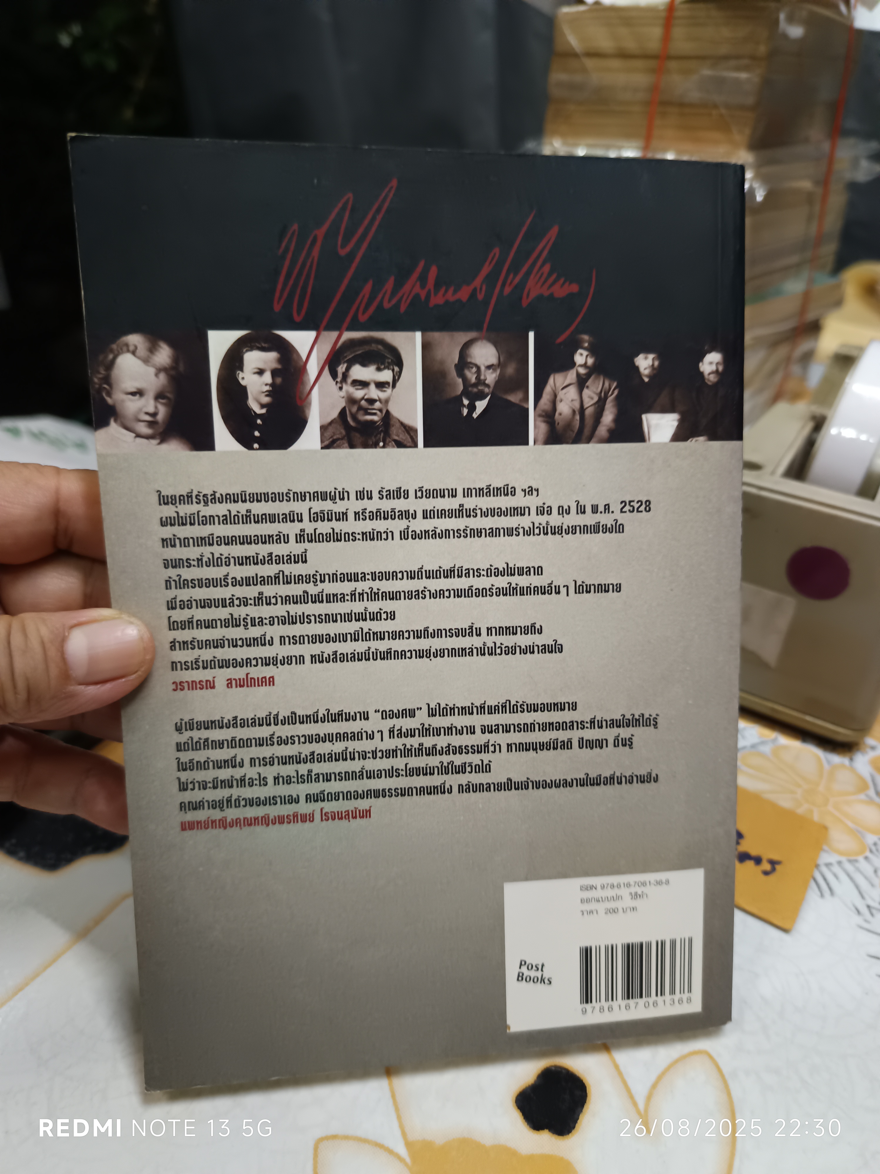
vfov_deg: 71.6
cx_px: 440
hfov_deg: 56.8
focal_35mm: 24
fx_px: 813
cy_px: 587
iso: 1006
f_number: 1.7
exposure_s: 1/25
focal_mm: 5.31
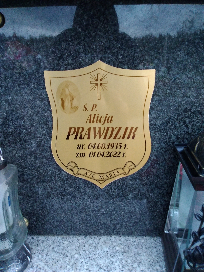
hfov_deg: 48.2
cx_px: 102
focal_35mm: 29
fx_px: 228
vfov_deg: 61.7
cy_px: 136
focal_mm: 2.39
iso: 571
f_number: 2.4
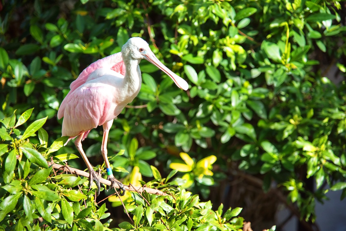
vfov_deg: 13.7
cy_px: 116
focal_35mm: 100
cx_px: 173
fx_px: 961
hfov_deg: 20.4
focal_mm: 100
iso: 250
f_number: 4
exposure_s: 1/200
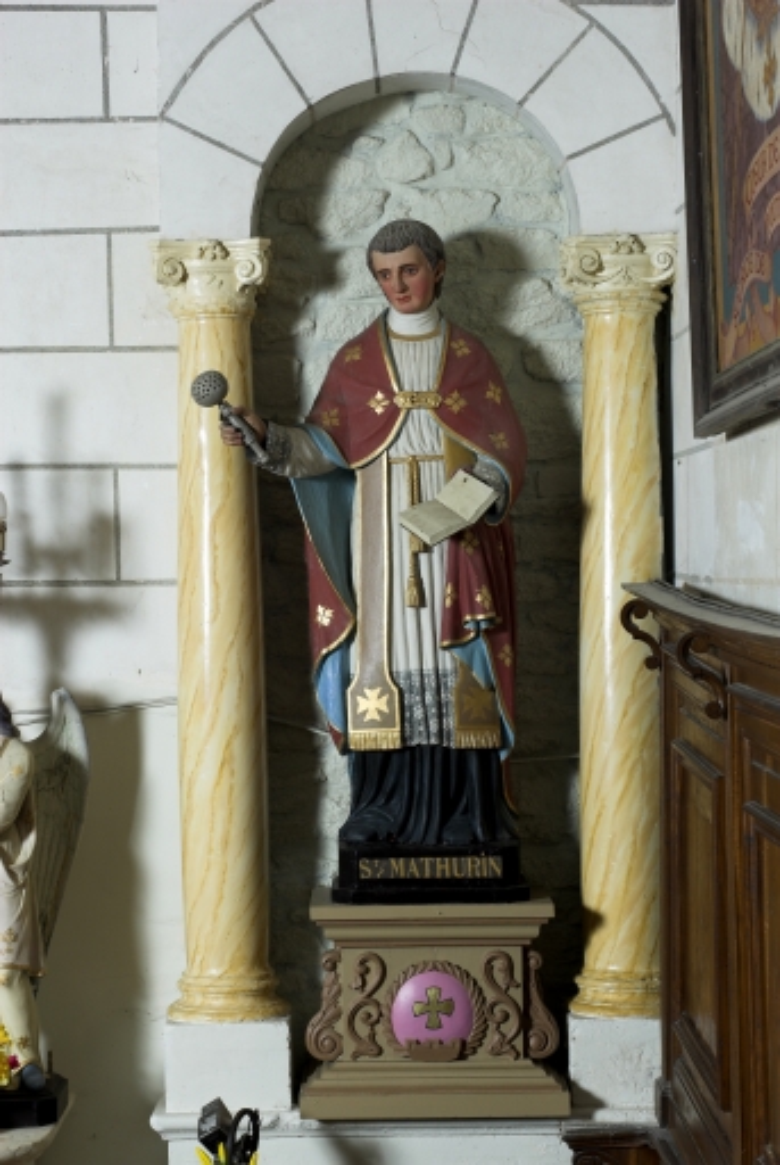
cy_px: 582
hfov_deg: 19.0
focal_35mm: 72
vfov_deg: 28.0
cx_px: 390
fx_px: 2332
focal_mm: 48
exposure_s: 1/60
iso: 100
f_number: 10
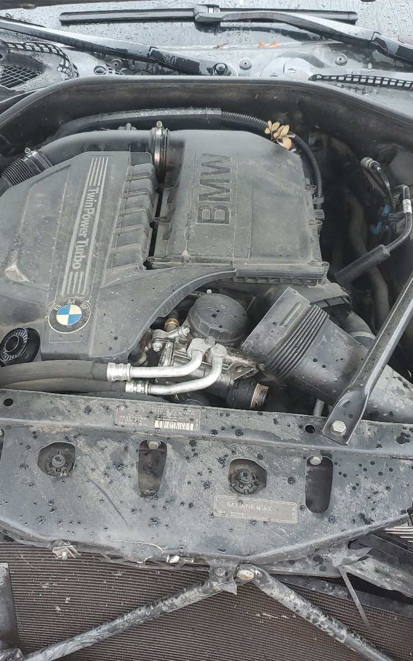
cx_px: 169
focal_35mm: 37
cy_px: 329
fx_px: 666
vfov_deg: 52.7
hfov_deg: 34.3
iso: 92
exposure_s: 1/120
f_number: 1.5
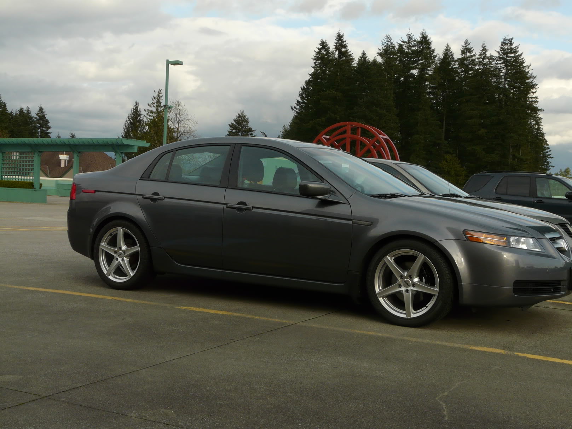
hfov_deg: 42.1
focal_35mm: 45
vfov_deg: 32.2
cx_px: 286
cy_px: 214
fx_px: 744
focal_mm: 7.4
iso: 100
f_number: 5.6
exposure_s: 1/250
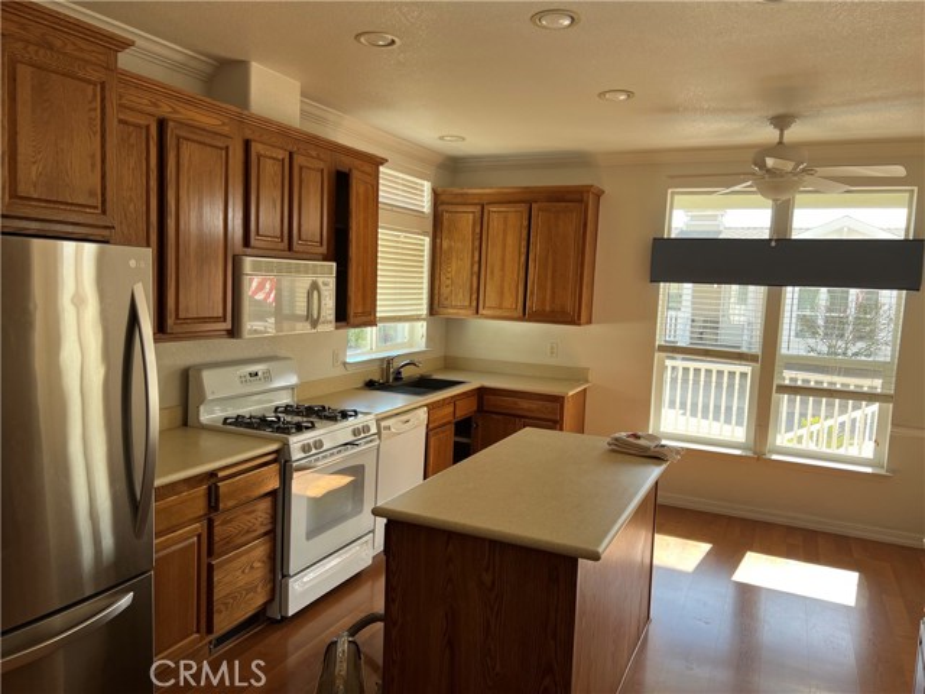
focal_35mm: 26
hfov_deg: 67.3
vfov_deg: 53.1
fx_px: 695
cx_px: 462
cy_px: 347
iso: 40
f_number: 1.5
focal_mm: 5.7
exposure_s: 1/161
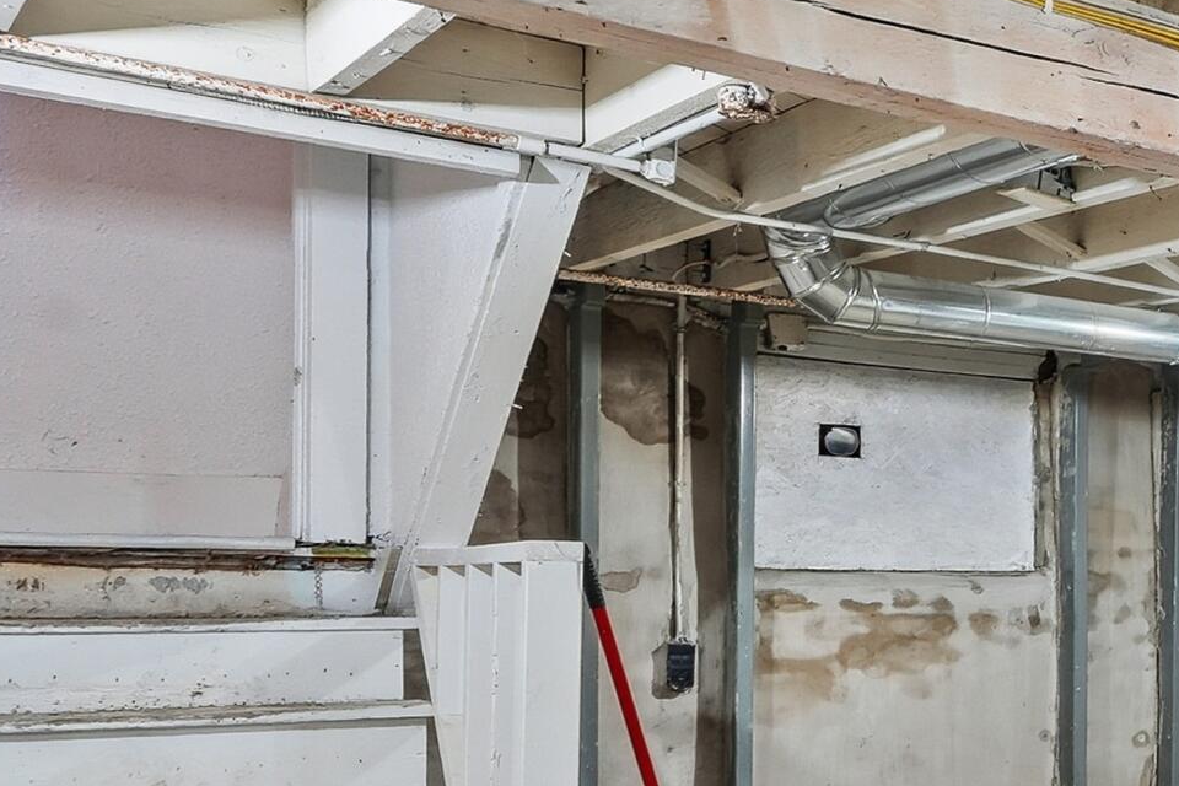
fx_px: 1637
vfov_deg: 26.7
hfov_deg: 27.1
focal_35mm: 50
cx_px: 1792
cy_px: 561
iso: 100
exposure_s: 1/30
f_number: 8
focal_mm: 16
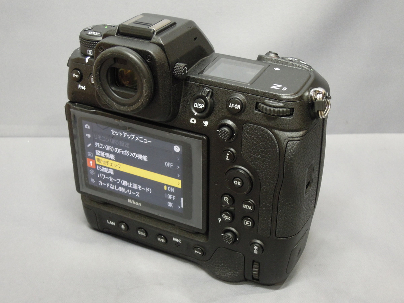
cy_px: 152
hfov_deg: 34.9
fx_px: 642
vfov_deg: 26.6
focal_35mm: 55
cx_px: 202
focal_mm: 9.9
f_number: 4
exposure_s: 1/15
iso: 400
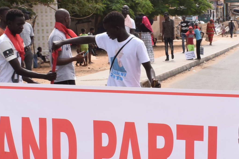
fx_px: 697
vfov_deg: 13.0
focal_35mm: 105
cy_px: 117
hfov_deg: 19.4
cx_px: 152
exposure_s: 1/200
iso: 500
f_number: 20
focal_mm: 24
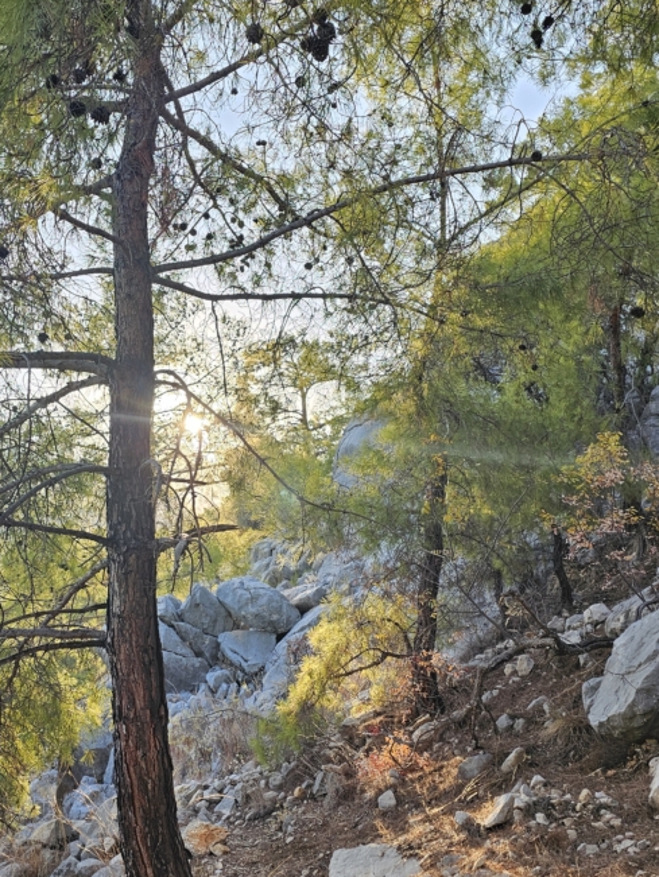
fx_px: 938
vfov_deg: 50.1
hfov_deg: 38.4
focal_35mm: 37
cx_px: 234
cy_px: 454
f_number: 1.7
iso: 20
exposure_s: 1/180
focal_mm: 6.3
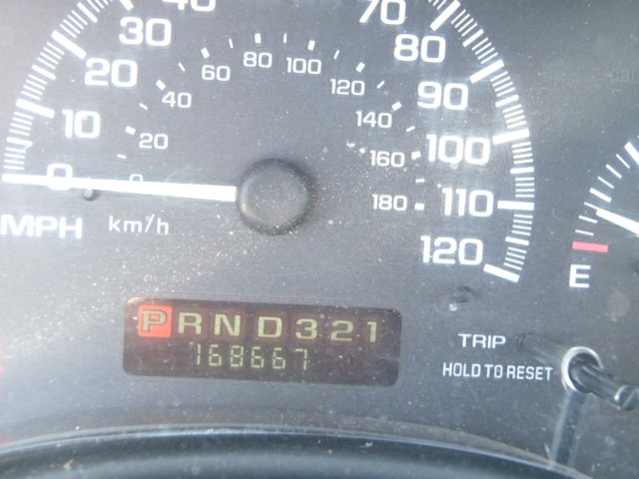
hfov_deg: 26.7
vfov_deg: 20.2
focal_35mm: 73
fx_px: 1348
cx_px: 320
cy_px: 240
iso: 800
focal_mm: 13.09
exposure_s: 1/30
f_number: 5.7
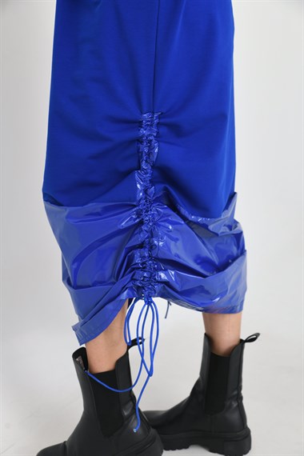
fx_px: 608
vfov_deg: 41.1
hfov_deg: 28.1
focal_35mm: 48
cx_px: 152
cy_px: 228
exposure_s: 1/125
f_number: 5.6
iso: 100
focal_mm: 48
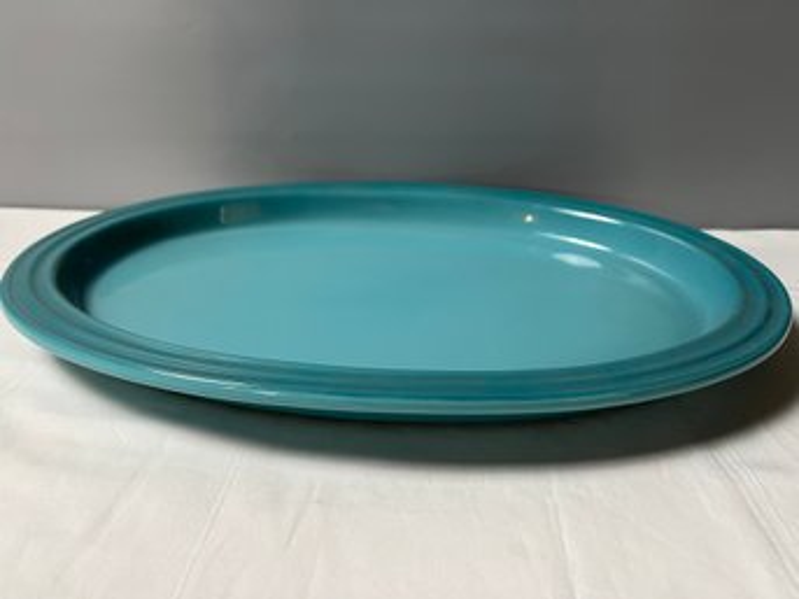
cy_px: 300
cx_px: 400
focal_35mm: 26
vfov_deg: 53.0
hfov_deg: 67.3
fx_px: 600
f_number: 1.5
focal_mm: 5.7
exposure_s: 1/60
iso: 80
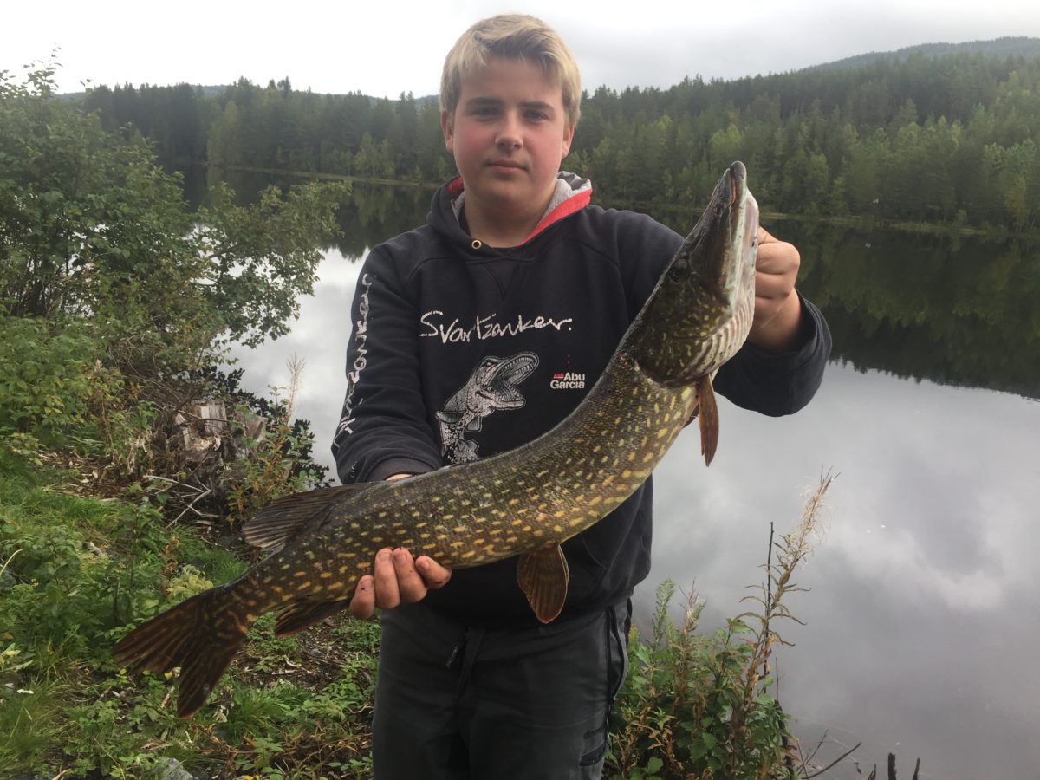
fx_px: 871
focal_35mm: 29
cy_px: 390
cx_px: 520
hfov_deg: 61.7
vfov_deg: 48.2
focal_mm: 4.15
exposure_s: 1/191
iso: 32
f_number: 2.2
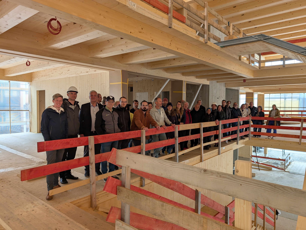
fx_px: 212
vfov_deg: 56.9
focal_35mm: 24
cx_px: 153
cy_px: 115
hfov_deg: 71.5
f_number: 1.68
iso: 13
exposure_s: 1/41.8
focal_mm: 6.9
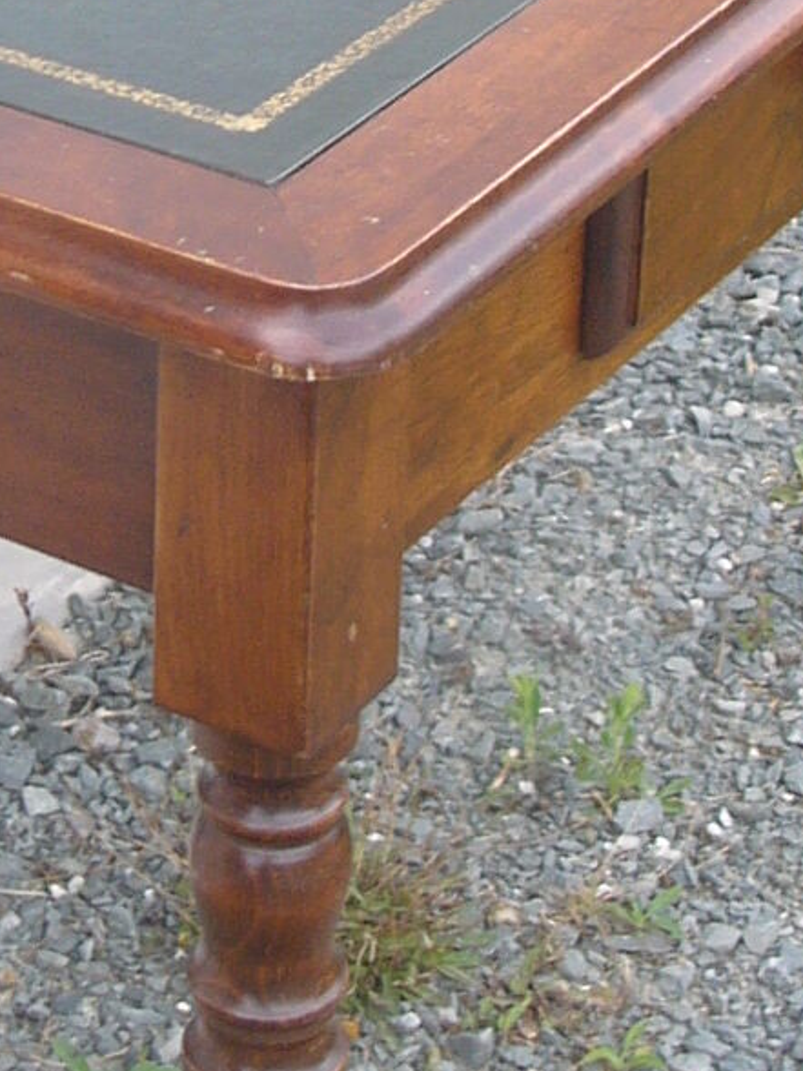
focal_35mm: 141
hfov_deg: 10.5
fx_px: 4361
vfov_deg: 13.8
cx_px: 204
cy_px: -24
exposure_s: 1/100
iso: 50
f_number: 3.3
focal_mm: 6
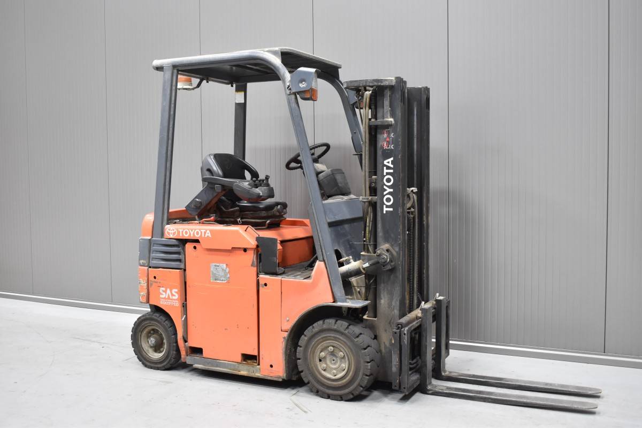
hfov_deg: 51.3
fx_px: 669
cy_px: 214
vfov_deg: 35.5
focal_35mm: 38
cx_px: 321
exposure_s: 1/25
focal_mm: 25
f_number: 5
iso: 1250
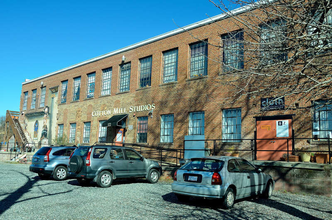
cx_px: 166
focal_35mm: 33
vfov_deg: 39.8
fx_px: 304
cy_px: 110
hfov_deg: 57.3
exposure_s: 1/320
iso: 200
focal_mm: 22
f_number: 9
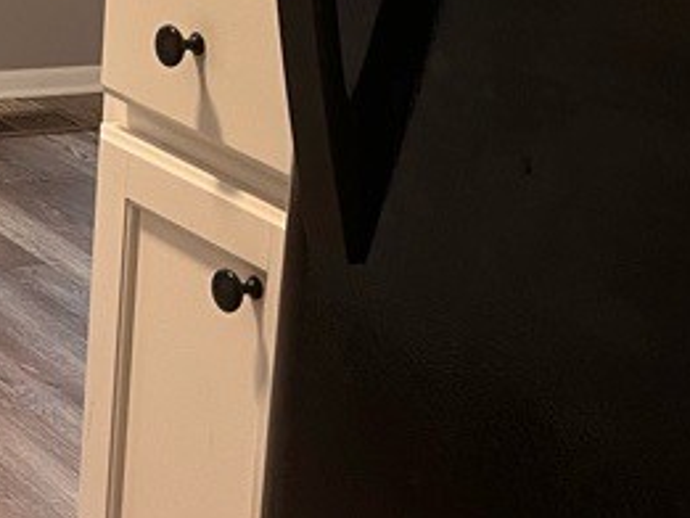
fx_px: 2034
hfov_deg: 16.7
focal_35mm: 102
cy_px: -127
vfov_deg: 14.0
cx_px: -460
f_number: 1.6
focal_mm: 5.1
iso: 160
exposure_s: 1/60
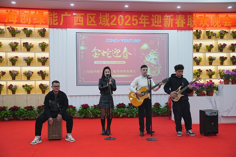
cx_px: 118
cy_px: 78
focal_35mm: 42
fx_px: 275
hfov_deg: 46.4
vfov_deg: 31.9
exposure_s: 1/250
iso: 1600
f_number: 3.2
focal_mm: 42
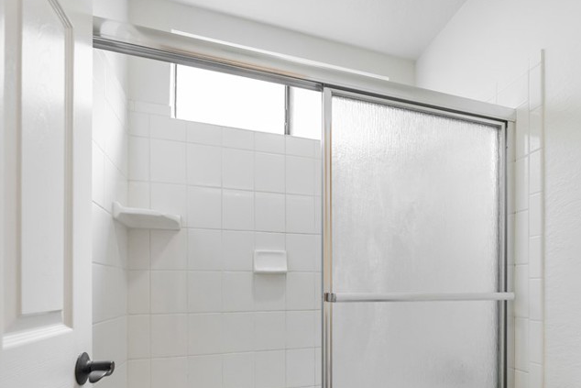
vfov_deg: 56.9
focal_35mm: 21
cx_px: 345
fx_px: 339
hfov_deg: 80.4
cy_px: 285
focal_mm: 13
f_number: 4
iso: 1000
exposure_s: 1/320
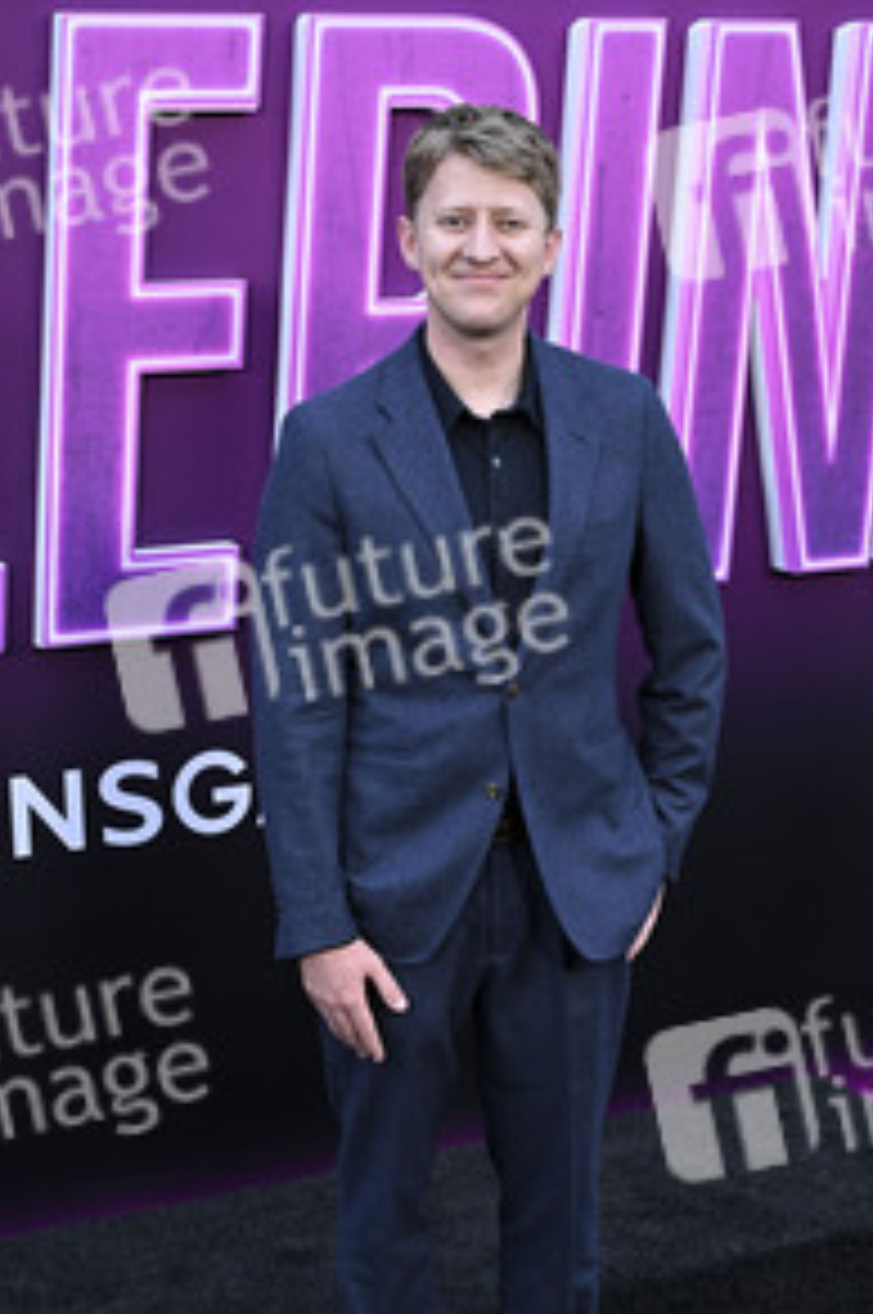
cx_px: 468
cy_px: 850
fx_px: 2297
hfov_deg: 21.5
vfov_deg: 31.7
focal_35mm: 63
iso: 1600
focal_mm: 46
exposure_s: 1/320
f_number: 5.6
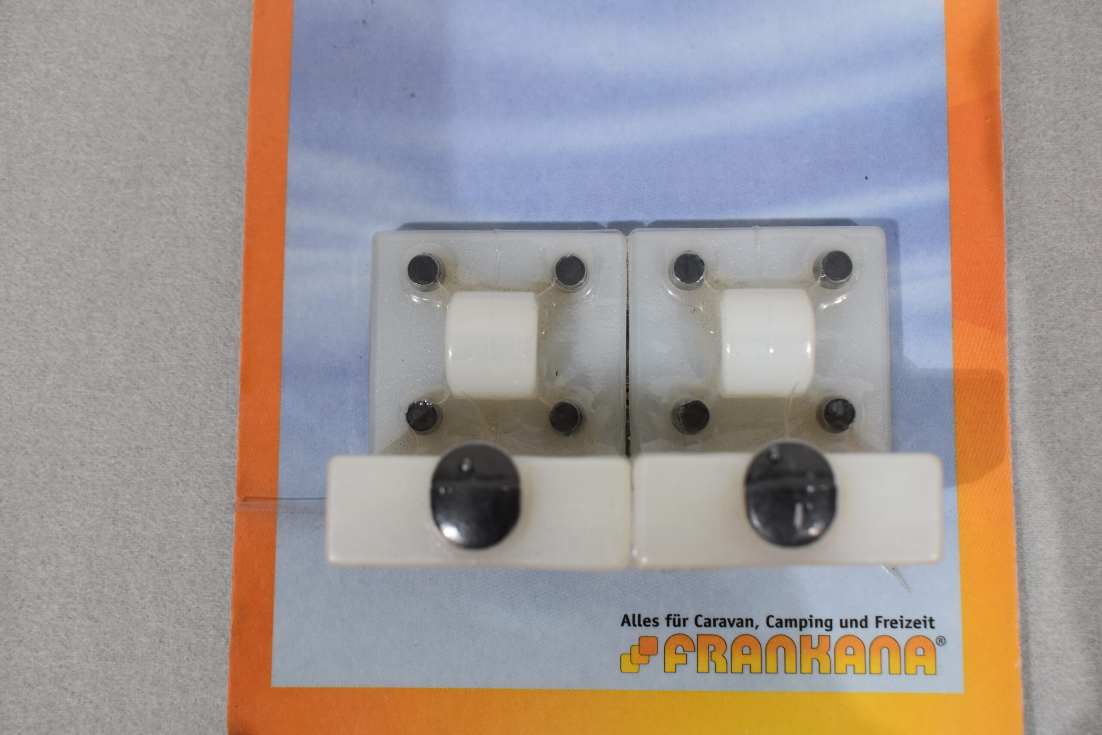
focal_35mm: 44
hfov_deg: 45.0
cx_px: 551
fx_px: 1332
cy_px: 368
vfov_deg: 30.9
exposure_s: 1/60
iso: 400
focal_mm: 29
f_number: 6.3
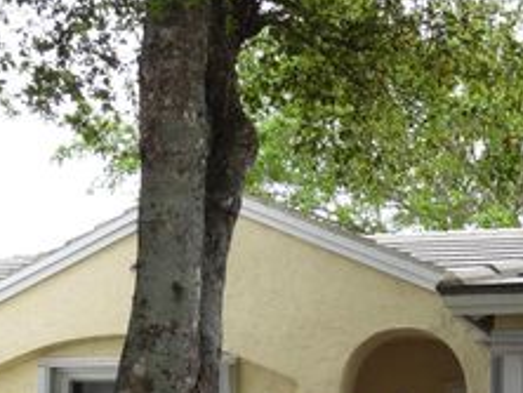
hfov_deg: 34.1
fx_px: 817
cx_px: 438
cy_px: 413
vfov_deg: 25.4
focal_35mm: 54
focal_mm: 4.3
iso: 100
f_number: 2.8
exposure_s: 1/320
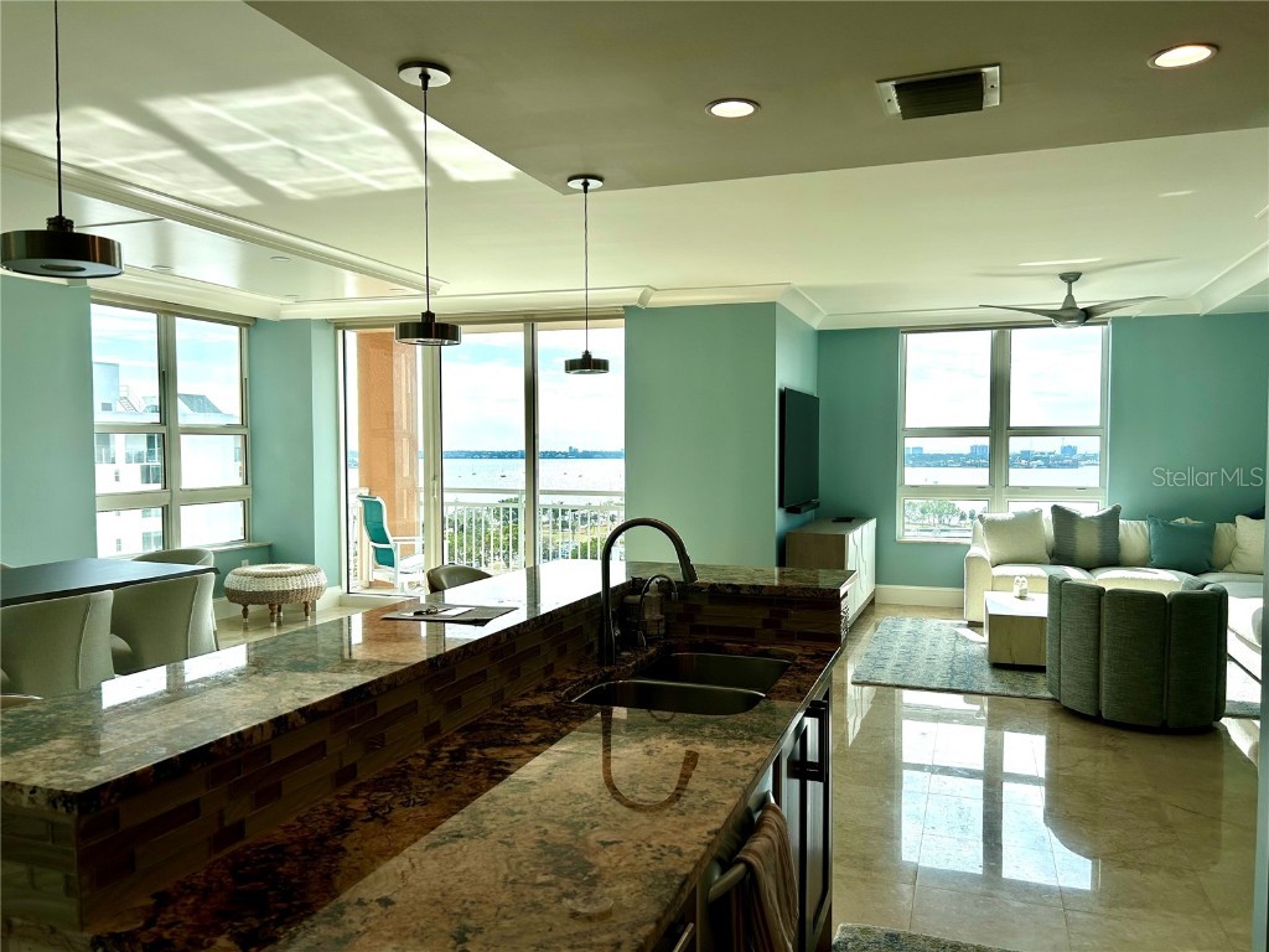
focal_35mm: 26
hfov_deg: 67.3
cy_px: 476
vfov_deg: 53.1
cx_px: 634
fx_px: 953
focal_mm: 5.7
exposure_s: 1/2353
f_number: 1.5
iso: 50
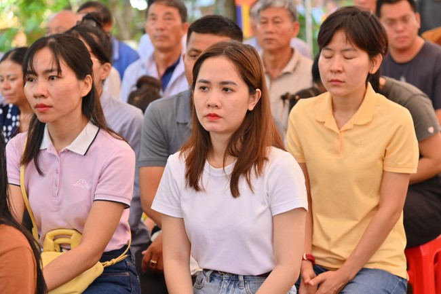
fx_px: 1286
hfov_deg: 19.5
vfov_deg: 13.0
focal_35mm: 105
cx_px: 220
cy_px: 147
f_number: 5
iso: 200
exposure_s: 1/100
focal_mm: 105
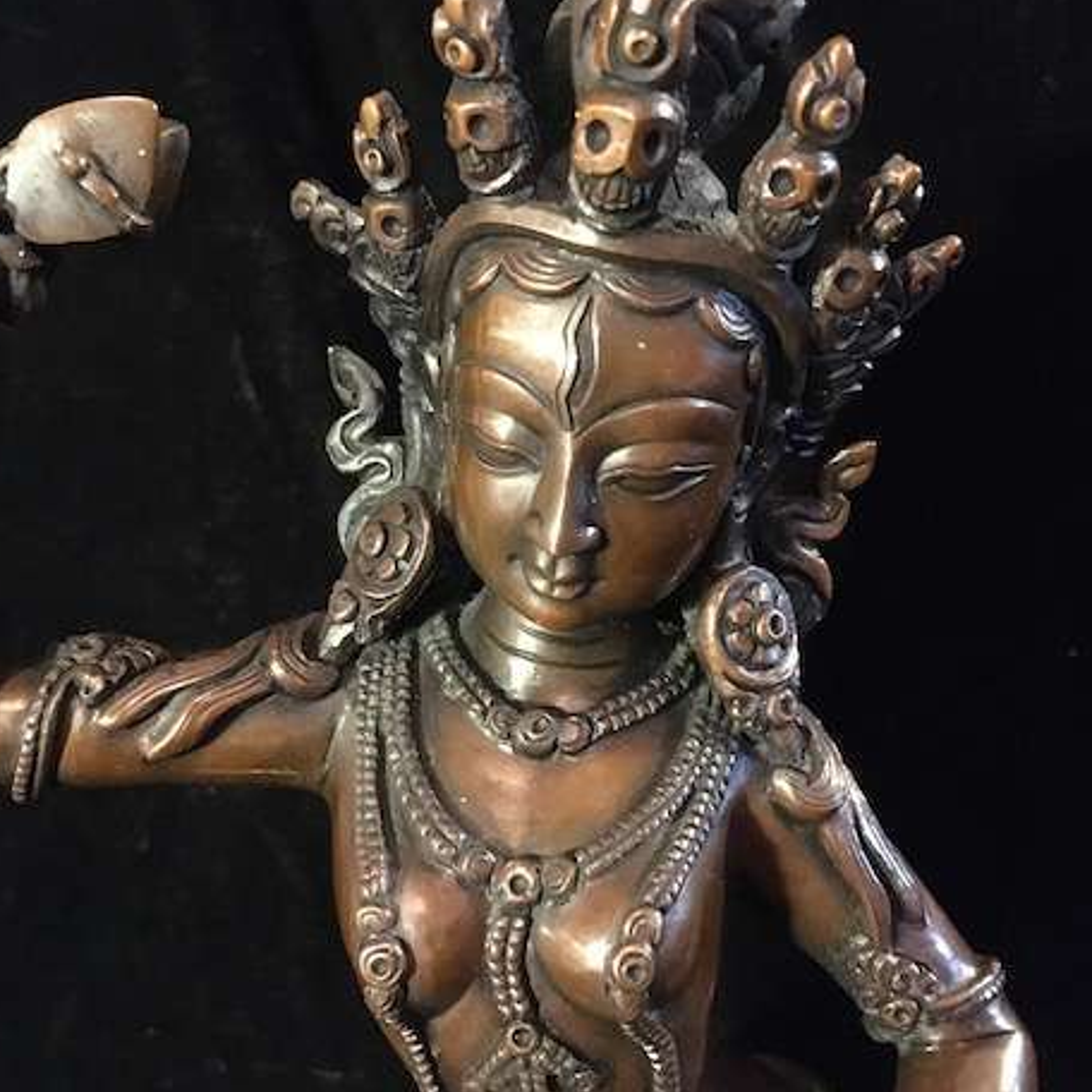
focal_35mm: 36
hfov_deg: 46.0
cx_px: 536
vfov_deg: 46.0
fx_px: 1285
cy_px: 522
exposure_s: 1/17
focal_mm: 4.15
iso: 1250
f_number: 2.2
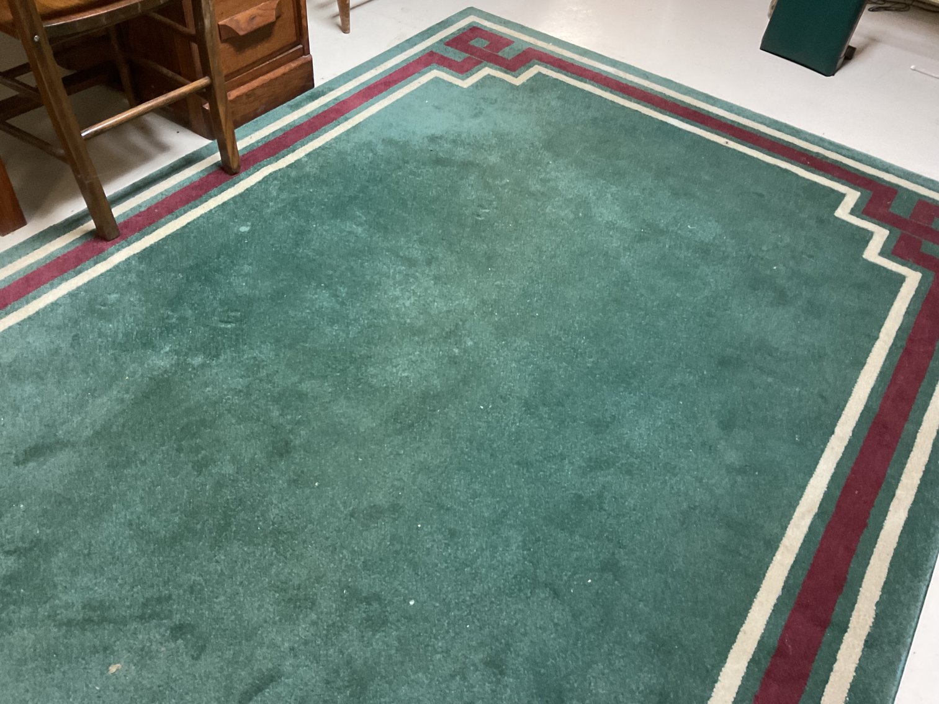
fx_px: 787
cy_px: 352
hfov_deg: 61.7
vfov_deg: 48.2
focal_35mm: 29
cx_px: 470
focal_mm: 3
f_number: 1.8
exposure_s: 1/40
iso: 200
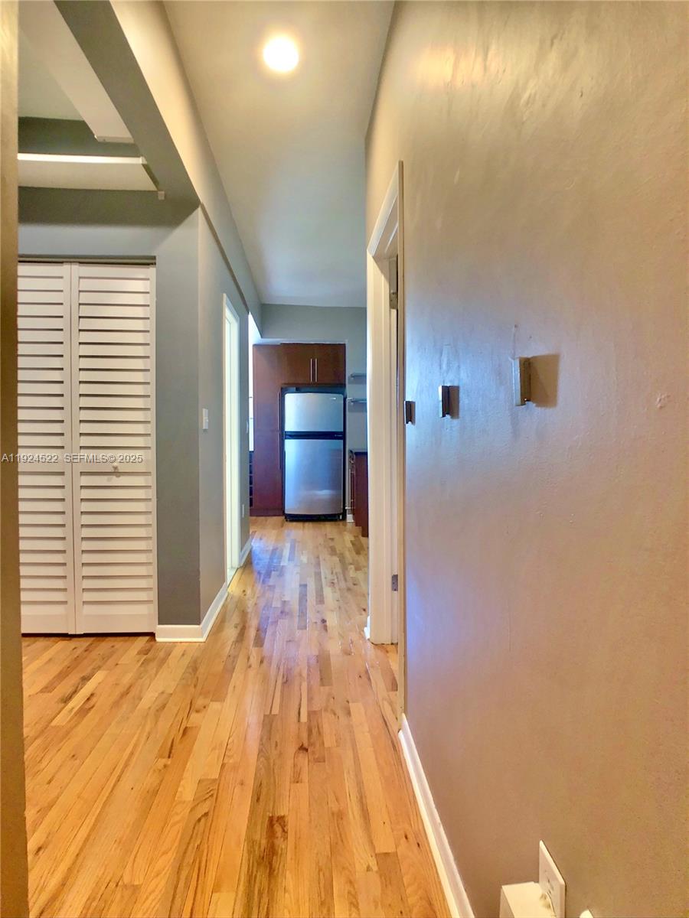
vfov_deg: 63.4
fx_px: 743
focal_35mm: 28
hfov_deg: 49.7
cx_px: 344
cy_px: 459
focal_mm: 4
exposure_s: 1/30
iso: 50
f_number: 1.8
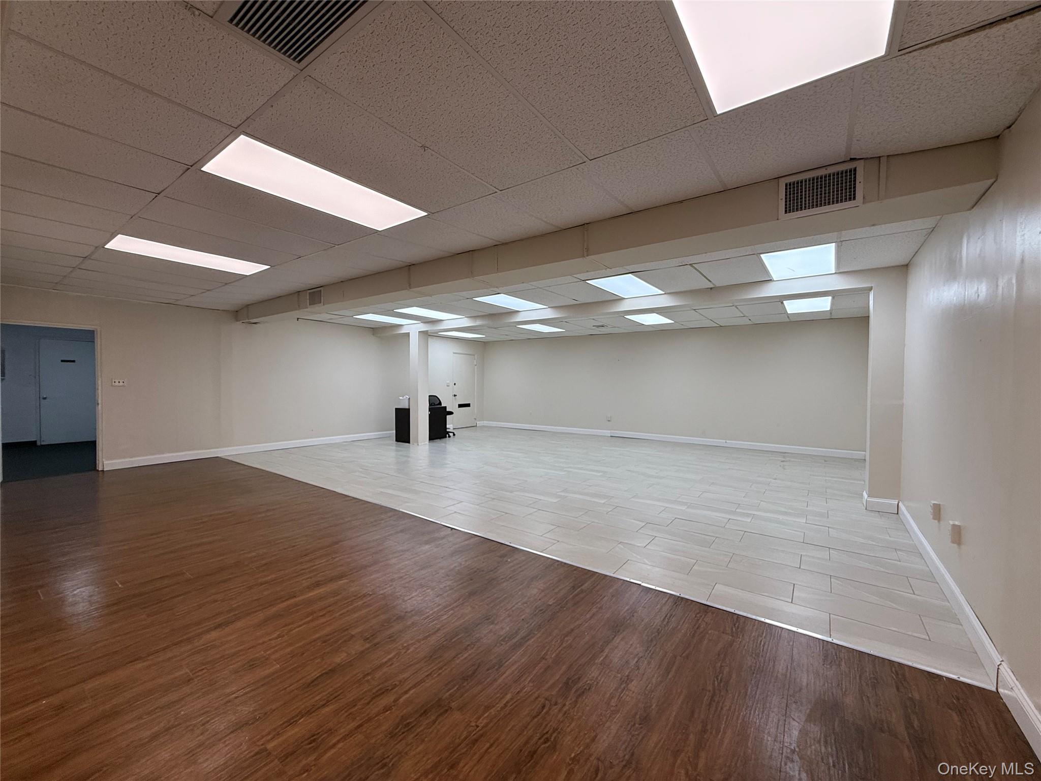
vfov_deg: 85.7
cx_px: 520
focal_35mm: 14
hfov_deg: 102.1
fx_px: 421
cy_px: 390
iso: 80
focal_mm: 2.22
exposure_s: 1/120
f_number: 2.2
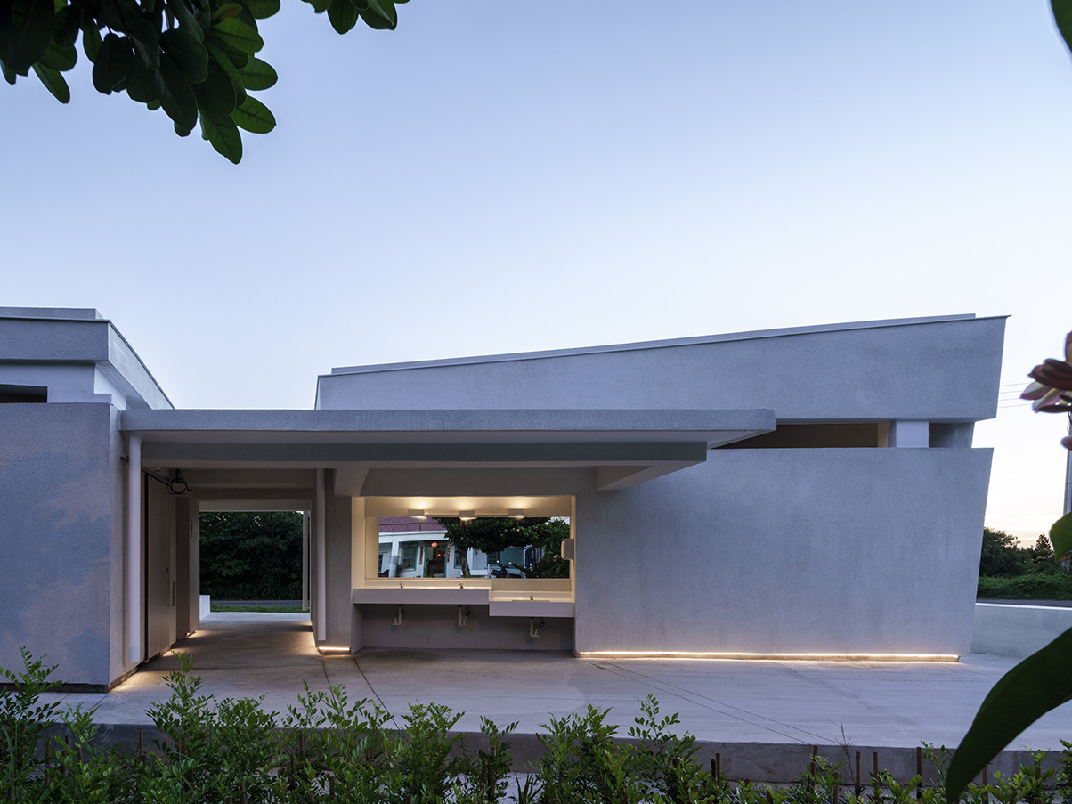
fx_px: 588
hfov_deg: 84.6
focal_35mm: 19
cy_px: 412
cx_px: 507
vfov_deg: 68.7
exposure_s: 1/6
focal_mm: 17
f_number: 11
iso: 100
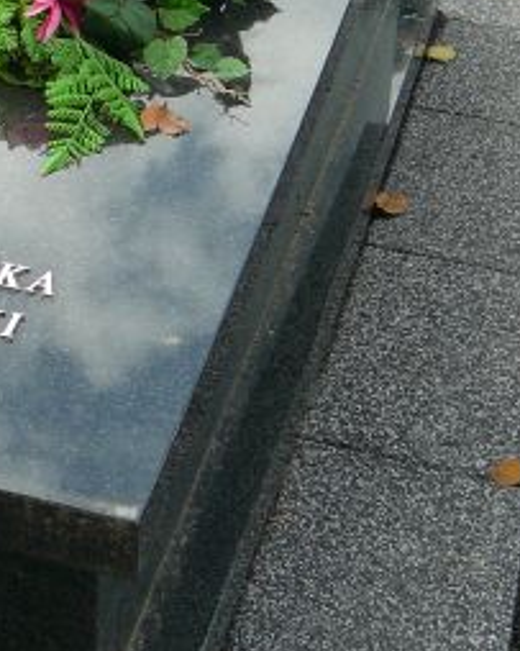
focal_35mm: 86
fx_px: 1655
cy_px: 100
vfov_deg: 21.9
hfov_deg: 17.3
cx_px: -54
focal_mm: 5.2
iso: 80
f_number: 2.8
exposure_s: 1/400
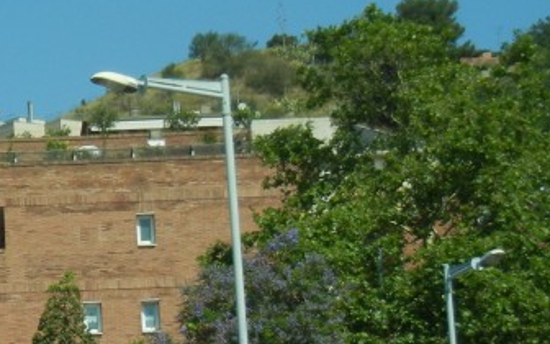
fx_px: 2518
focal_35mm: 168
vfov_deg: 7.8
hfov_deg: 12.0
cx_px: -214
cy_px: 201
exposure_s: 1/335
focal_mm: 9.3
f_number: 7.8
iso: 160
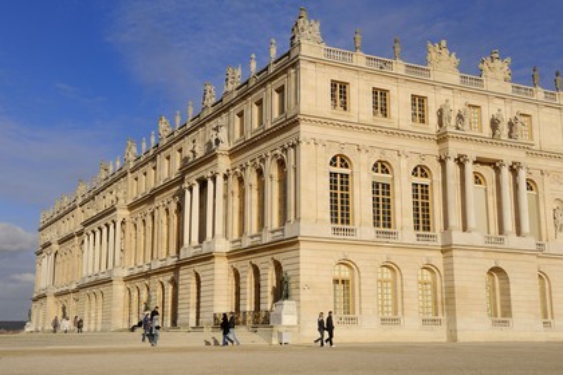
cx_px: 282
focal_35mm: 48
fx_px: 751
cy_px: 188
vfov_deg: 28.1
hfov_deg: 41.1
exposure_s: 1/160
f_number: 16
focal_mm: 48
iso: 200
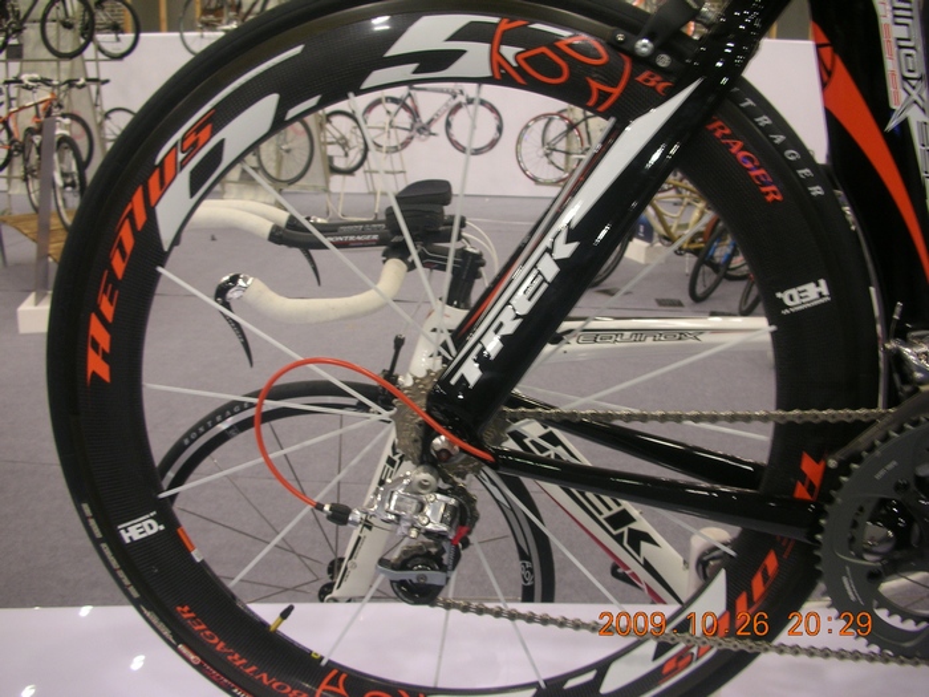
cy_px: 348
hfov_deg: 52.6
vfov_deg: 40.7
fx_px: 939
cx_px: 464
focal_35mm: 35
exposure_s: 1/4
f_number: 3
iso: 66
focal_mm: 5.8
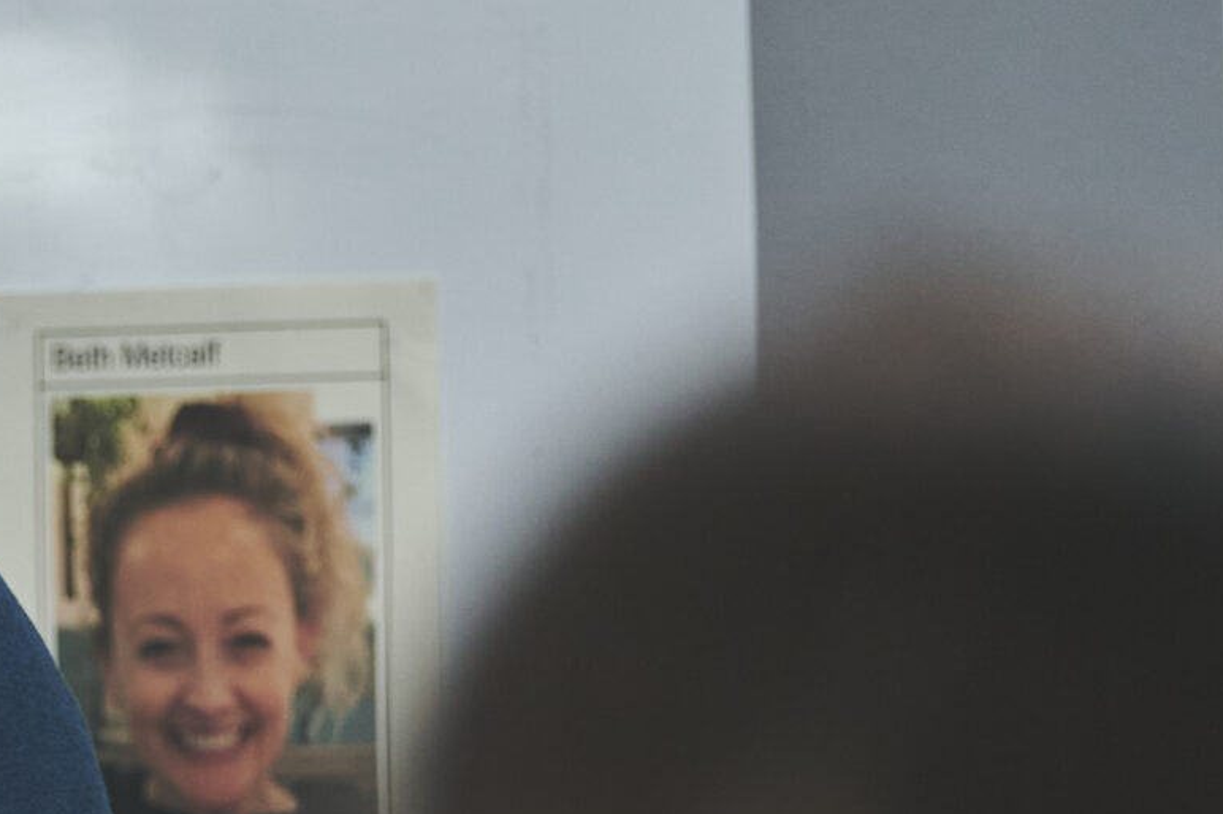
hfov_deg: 4.8
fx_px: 14533
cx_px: -174
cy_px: 869
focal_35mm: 428
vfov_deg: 3.2
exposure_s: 1/200
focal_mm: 129
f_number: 2.8
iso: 1250
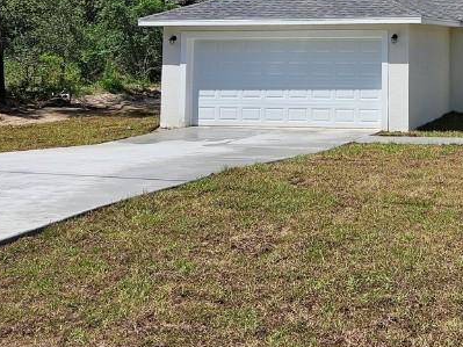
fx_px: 789
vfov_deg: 23.6
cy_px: -13
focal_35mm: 59
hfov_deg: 30.4
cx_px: 465
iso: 25
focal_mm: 5.4
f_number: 1.8
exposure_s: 1/3203
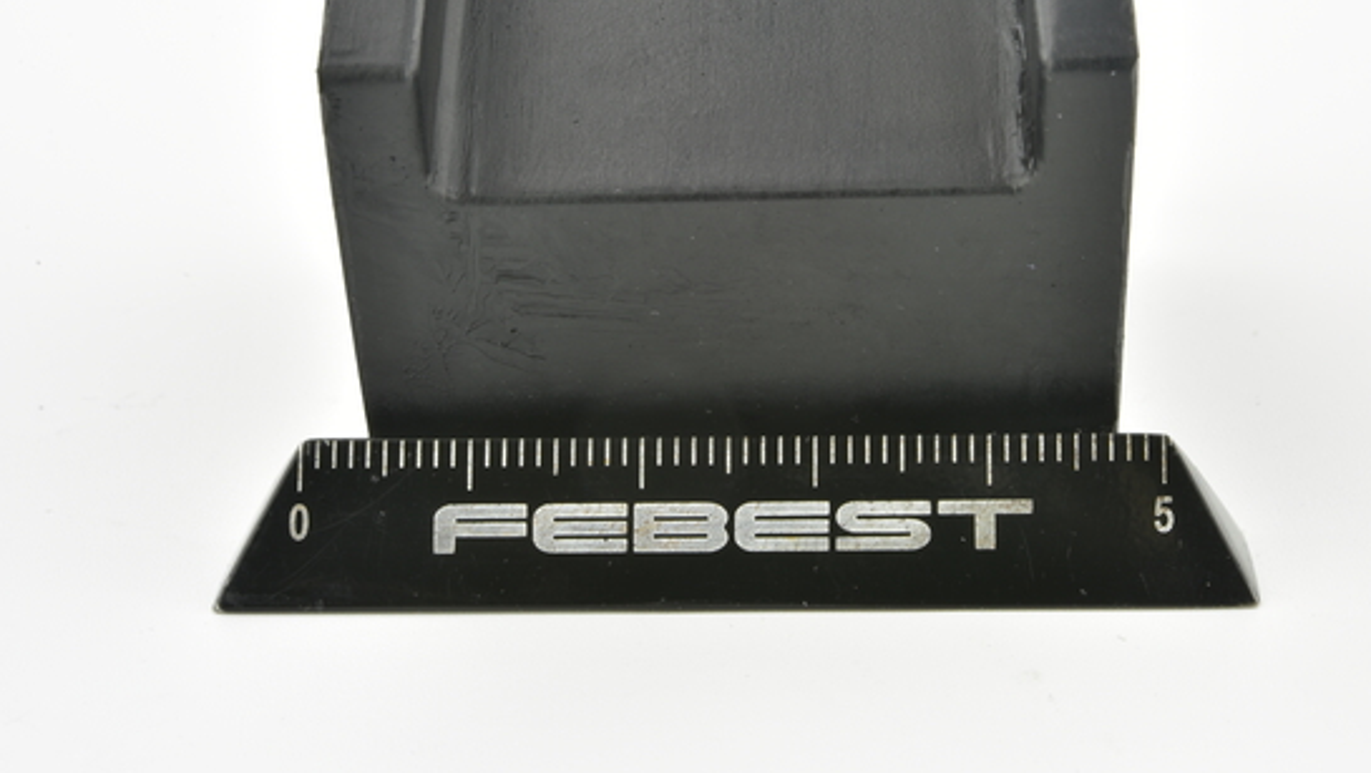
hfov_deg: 25.6
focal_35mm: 83
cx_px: 740
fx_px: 3018
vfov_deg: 14.5
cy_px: 214
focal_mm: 60
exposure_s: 1/2
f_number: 29
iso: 64
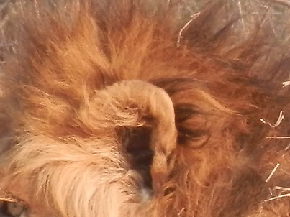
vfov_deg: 1.1
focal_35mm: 1340
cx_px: 507
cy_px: 536
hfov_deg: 1.5
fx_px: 11223
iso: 100
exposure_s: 1/80
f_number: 6.1
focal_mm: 40.2
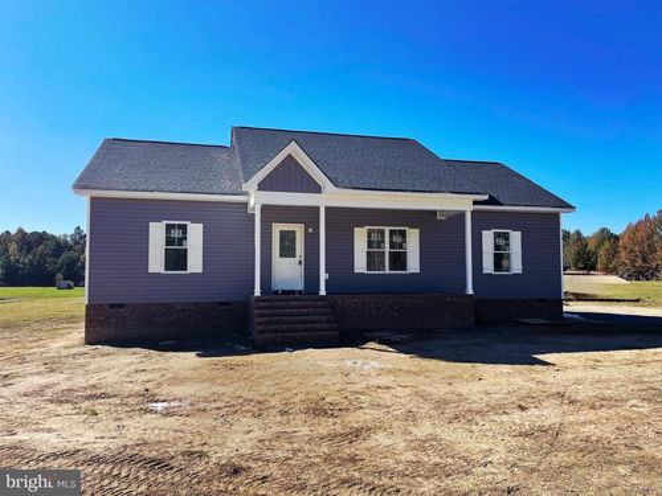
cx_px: 331
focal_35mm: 25
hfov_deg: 69.4
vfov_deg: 54.9
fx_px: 478
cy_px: 248
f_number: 1.6
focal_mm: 5.1
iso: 32
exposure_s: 1/3333
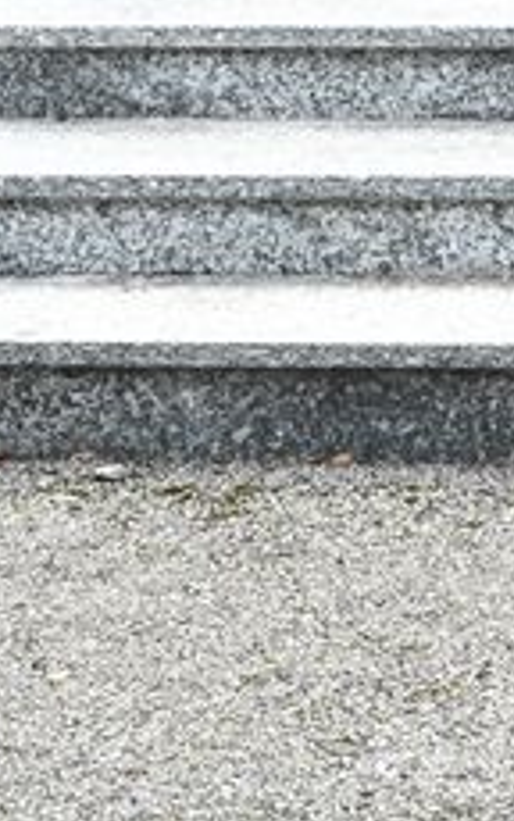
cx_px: 1638
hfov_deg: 5.4
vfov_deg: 8.9
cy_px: -373
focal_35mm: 229
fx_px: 5126
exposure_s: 1/640
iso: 5000
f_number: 13
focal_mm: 43
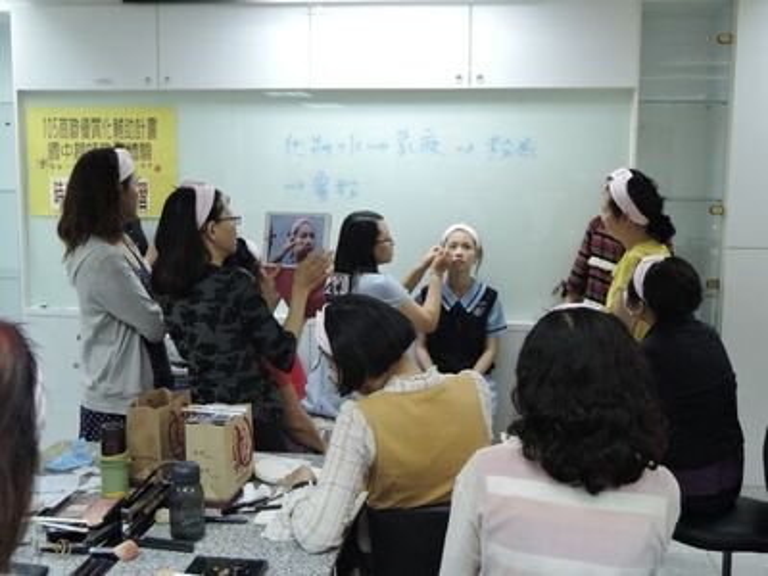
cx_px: 384
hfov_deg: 46.8
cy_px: 288
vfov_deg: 36.0
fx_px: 887
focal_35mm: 40
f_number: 2.8
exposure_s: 1/200
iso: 1250
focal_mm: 8.6
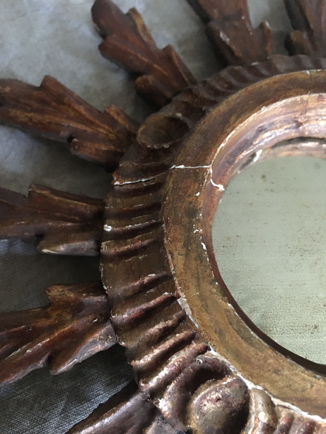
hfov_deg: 48.2
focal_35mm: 29
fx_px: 364
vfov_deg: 61.7
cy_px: 217
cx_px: 163
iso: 400
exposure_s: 1/17
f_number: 2.2
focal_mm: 4.15
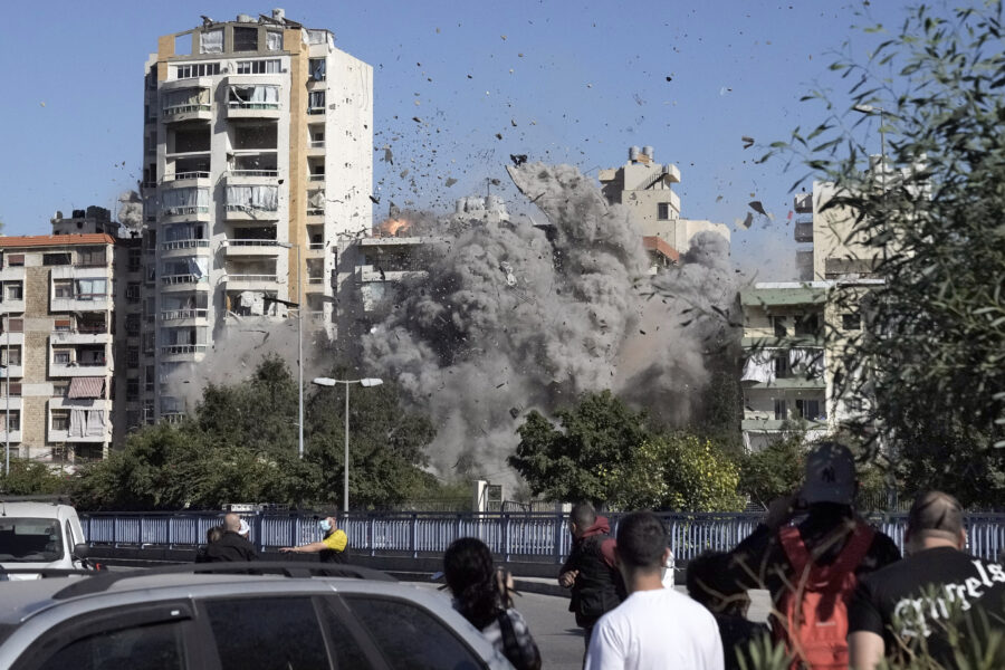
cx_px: 502
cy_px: 335
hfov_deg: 37.5
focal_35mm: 53
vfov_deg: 25.5
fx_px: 1479
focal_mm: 53
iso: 3200
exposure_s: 1/32000
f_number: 5.6
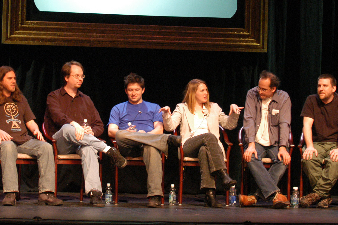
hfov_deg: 11.7
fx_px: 1651
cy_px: 50
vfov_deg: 7.8
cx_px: 193
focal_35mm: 176
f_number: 3.5
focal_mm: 70
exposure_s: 1/160
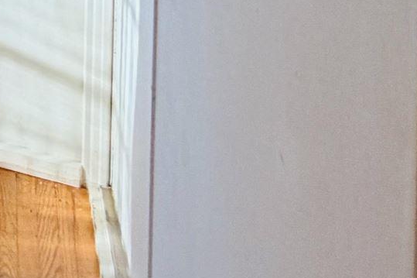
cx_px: -693
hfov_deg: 13.3
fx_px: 961
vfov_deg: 13.5
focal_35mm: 83
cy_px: -313
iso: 160
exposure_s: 1/120
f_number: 2.2
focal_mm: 2.22
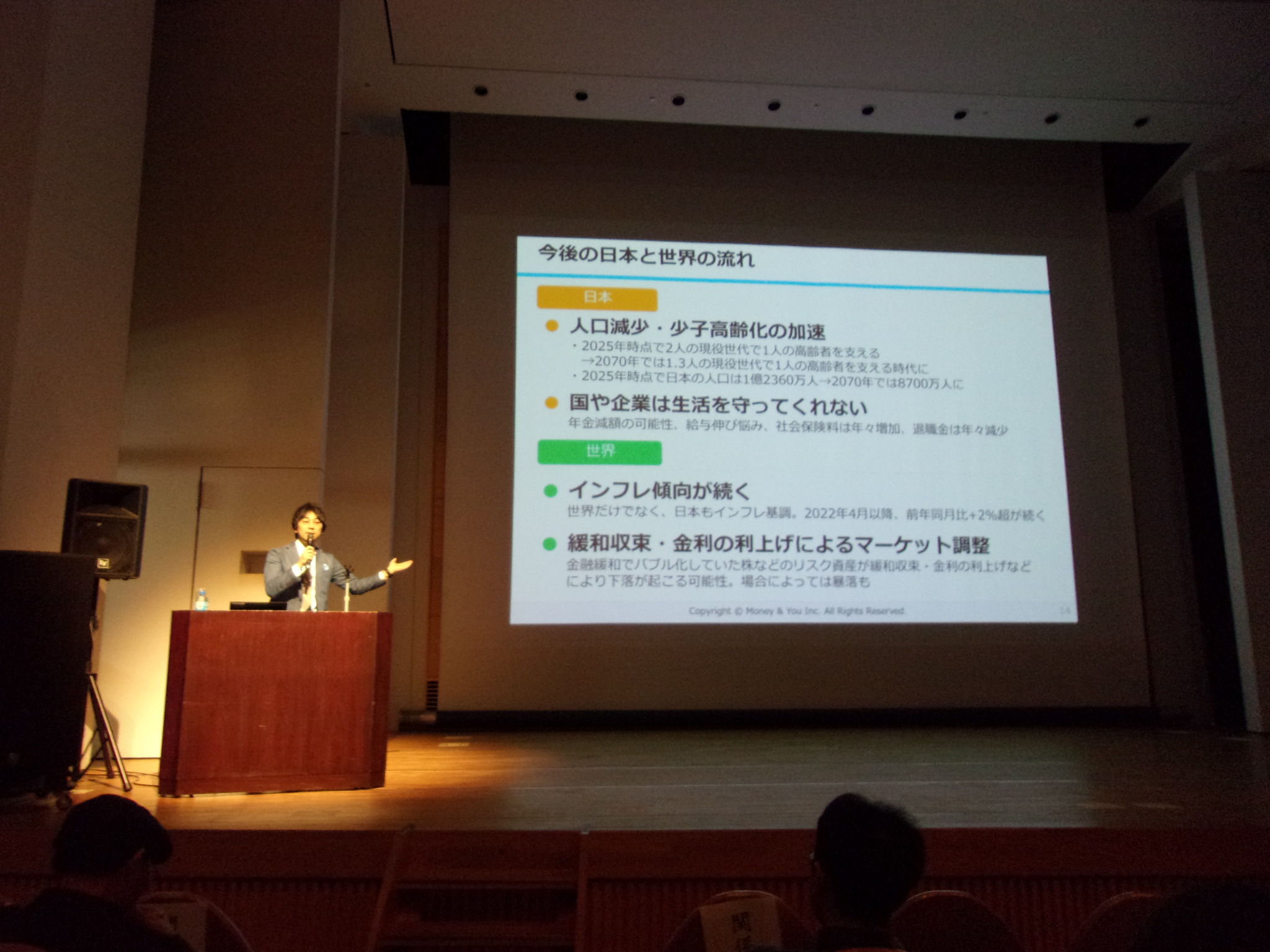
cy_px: 476
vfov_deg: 51.4
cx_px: 635
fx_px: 991
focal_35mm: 27
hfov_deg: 65.3
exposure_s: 1/22
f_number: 3
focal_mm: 4.9
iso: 400
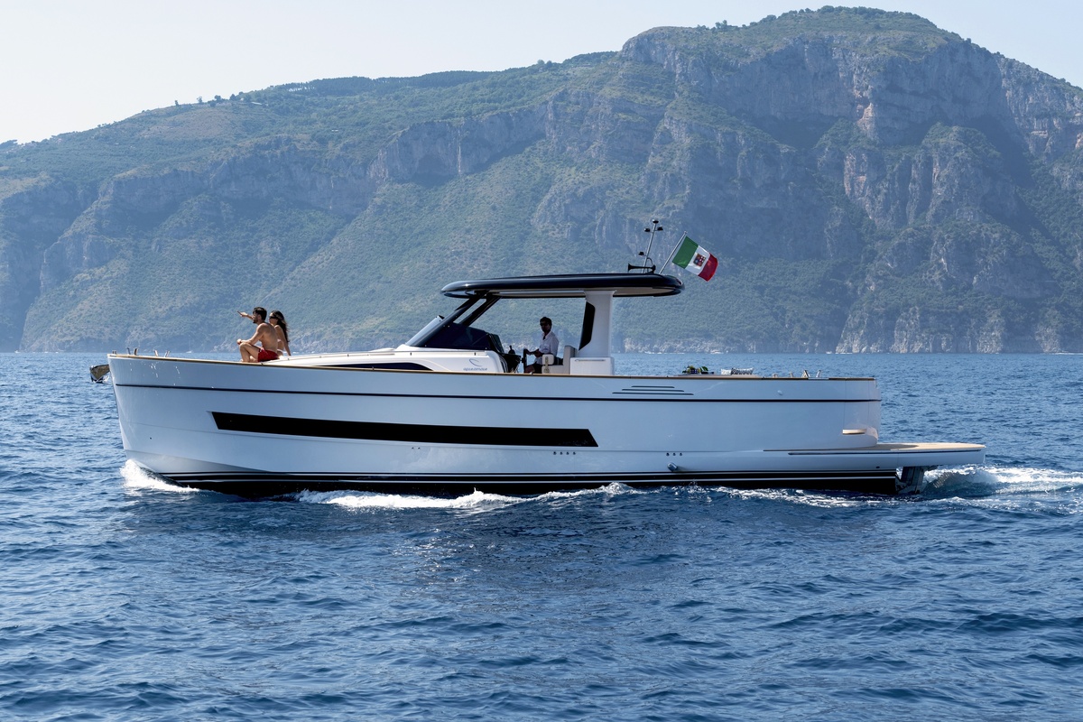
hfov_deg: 28.8
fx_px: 2106
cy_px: 361
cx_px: 542
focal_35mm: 70
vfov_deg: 19.5
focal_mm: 70
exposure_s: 1/1000
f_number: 7.1
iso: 400
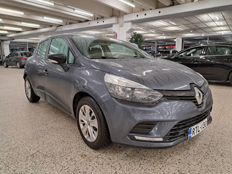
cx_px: 116
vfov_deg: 56.8
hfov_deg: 71.6
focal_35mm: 24
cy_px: 87
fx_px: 161
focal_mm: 5.23
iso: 200
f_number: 1.8
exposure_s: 1/50
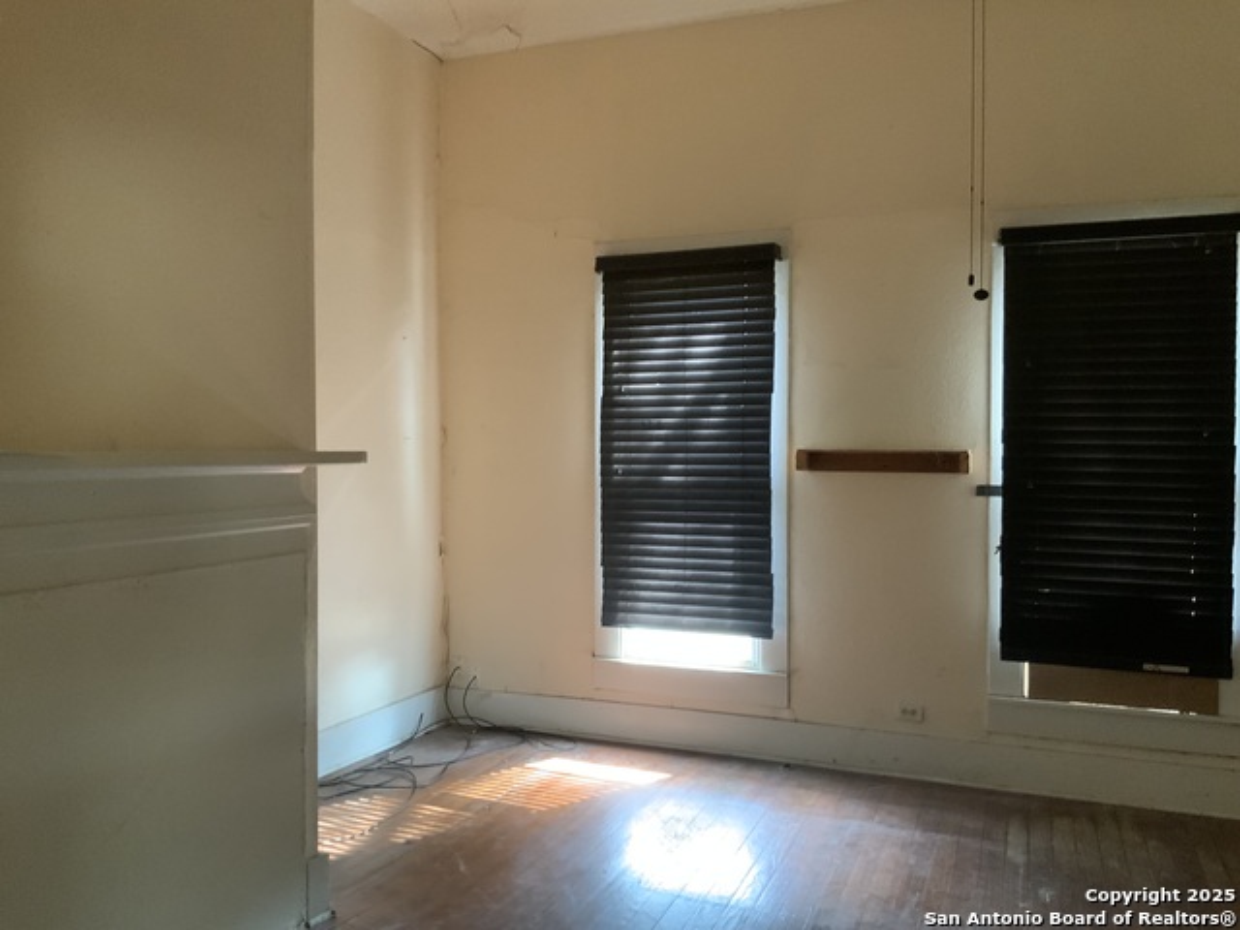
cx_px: 620
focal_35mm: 29
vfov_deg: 48.2
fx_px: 1039
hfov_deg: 61.7
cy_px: 465
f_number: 1.8
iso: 320
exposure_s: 1/35
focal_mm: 3
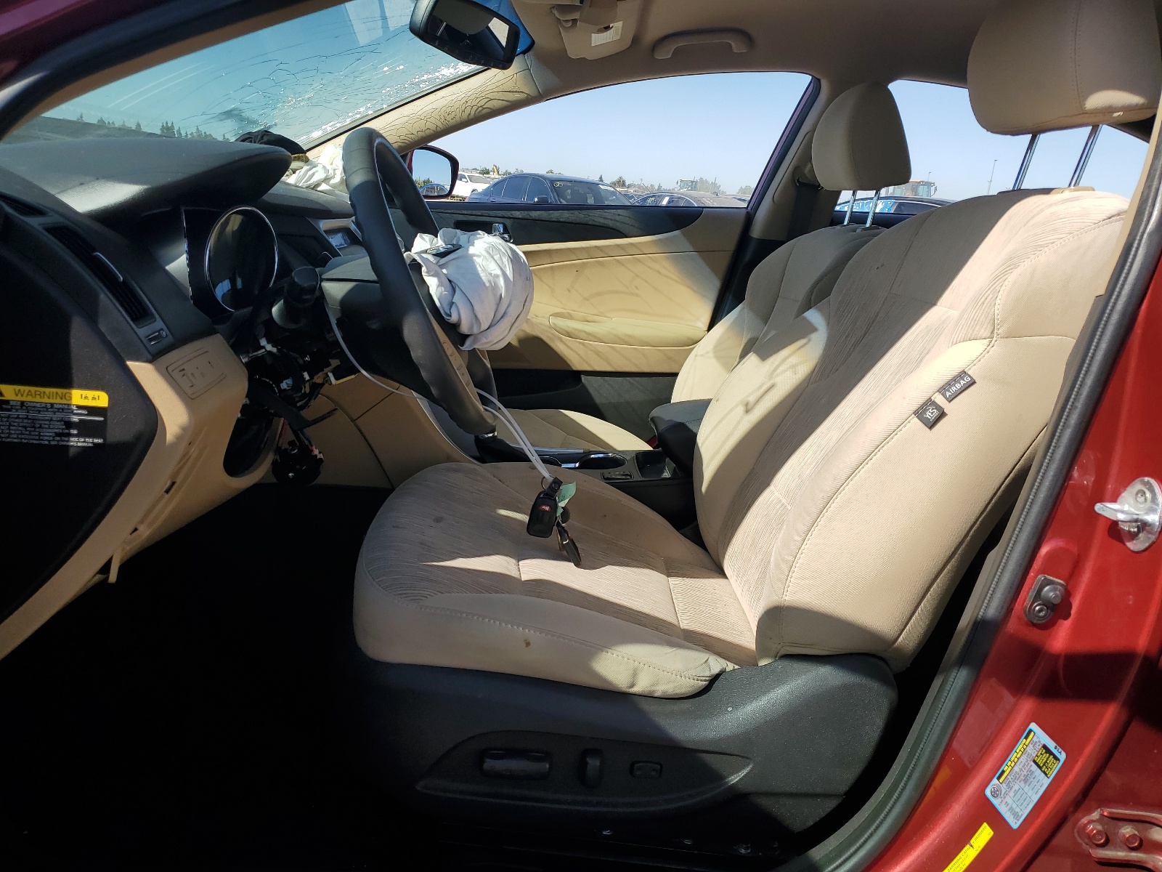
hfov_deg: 67.3
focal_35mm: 26
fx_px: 873
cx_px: 581
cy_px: 436
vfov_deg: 53.1
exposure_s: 1/2500
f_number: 1.5
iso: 50
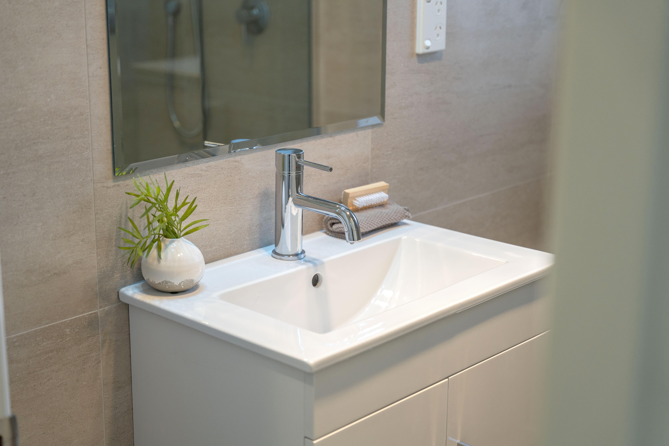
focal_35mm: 61
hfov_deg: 33.0
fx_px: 1130
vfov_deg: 22.3
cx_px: 334
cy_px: 223
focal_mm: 60.8
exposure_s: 1/250
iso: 640
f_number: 2.8
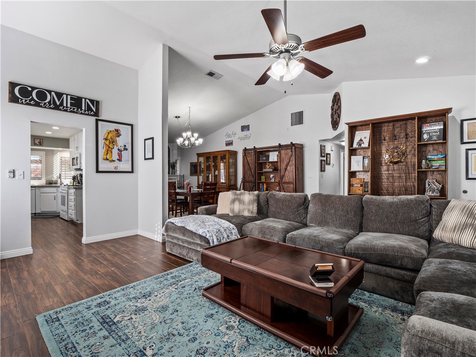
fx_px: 220
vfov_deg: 78.1
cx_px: 238
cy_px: 178
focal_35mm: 16
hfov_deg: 94.5
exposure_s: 1/2.5
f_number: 8
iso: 200
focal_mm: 8
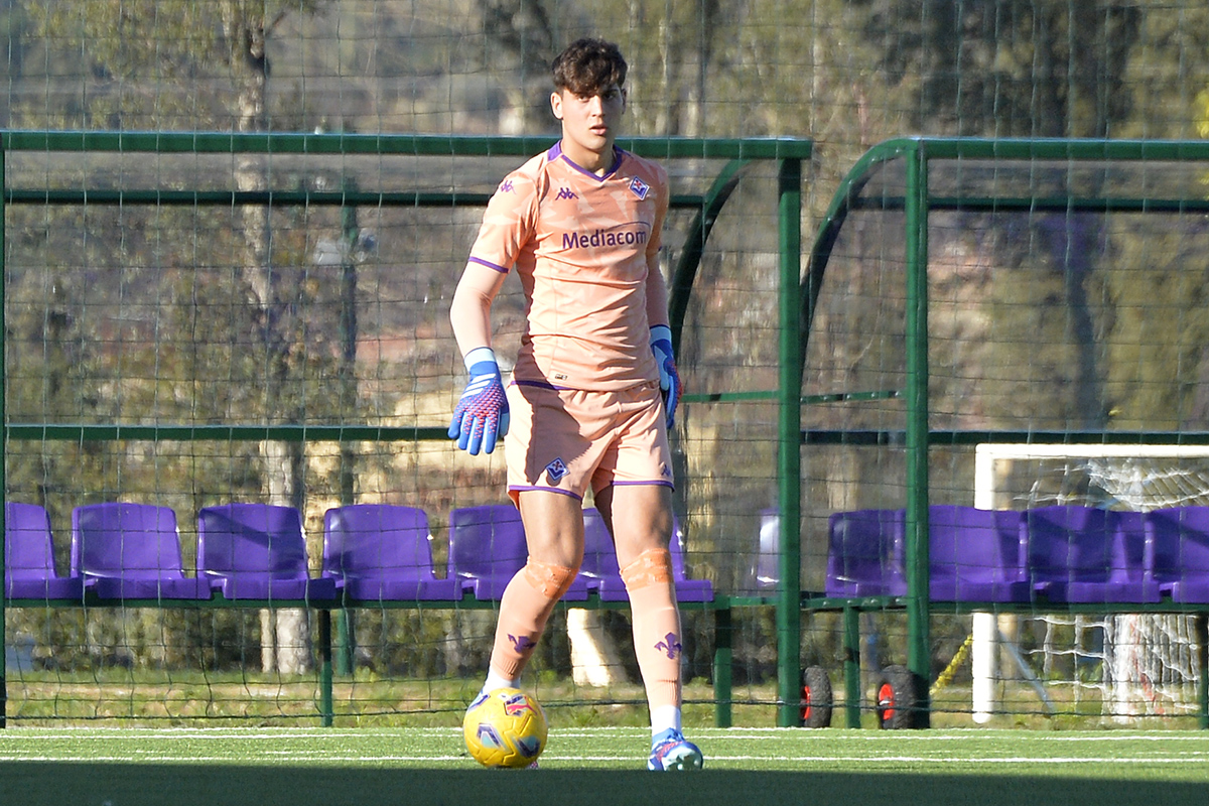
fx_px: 13432
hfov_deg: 5.2
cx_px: 604
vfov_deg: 3.4
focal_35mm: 400
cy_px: 403
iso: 1250
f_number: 10
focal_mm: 400
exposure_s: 1/1250
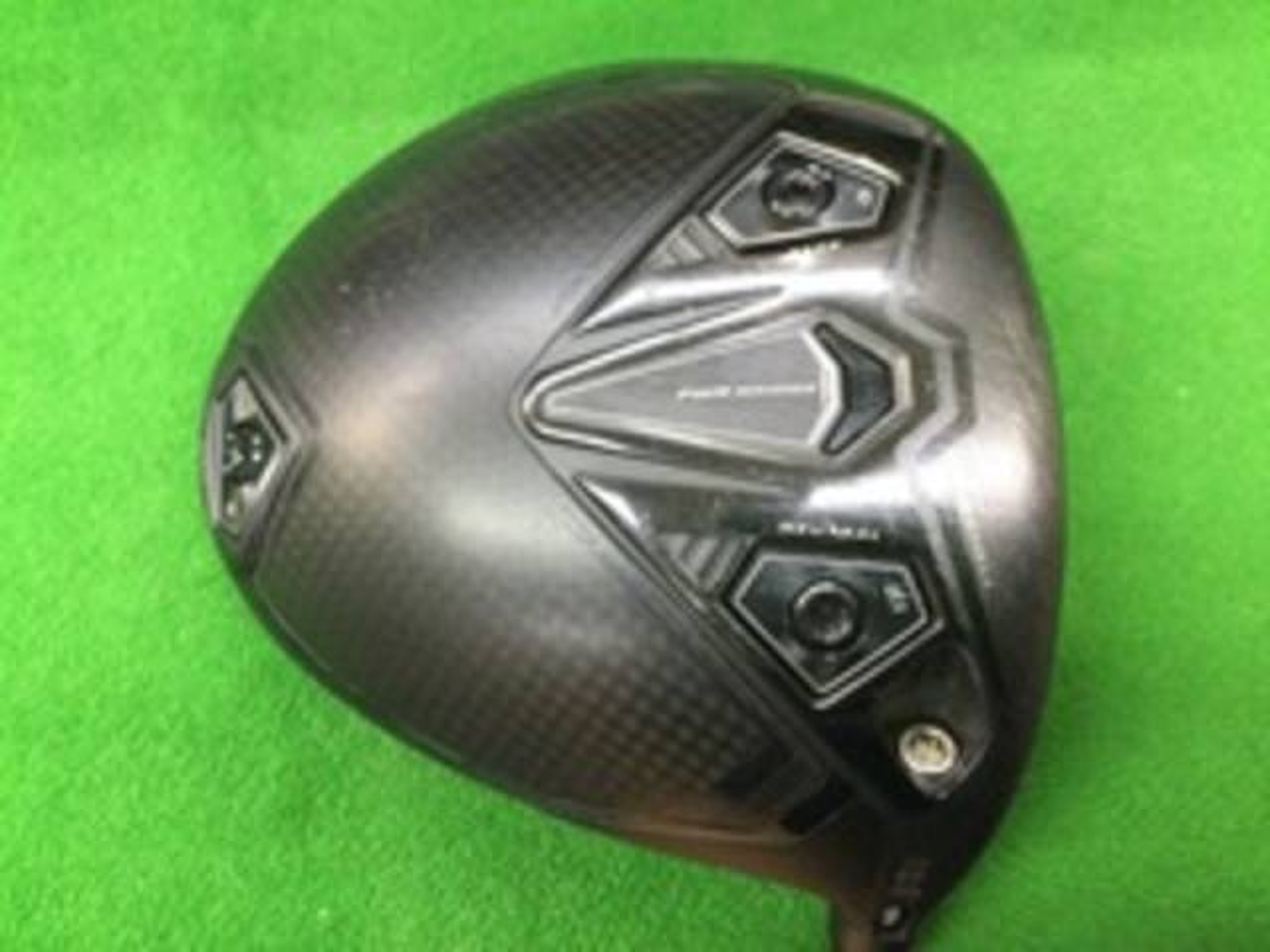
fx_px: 1137
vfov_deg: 45.4
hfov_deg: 58.4
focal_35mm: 31
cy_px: 476
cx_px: 635
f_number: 2.4
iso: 200
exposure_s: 1/30
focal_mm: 3.3
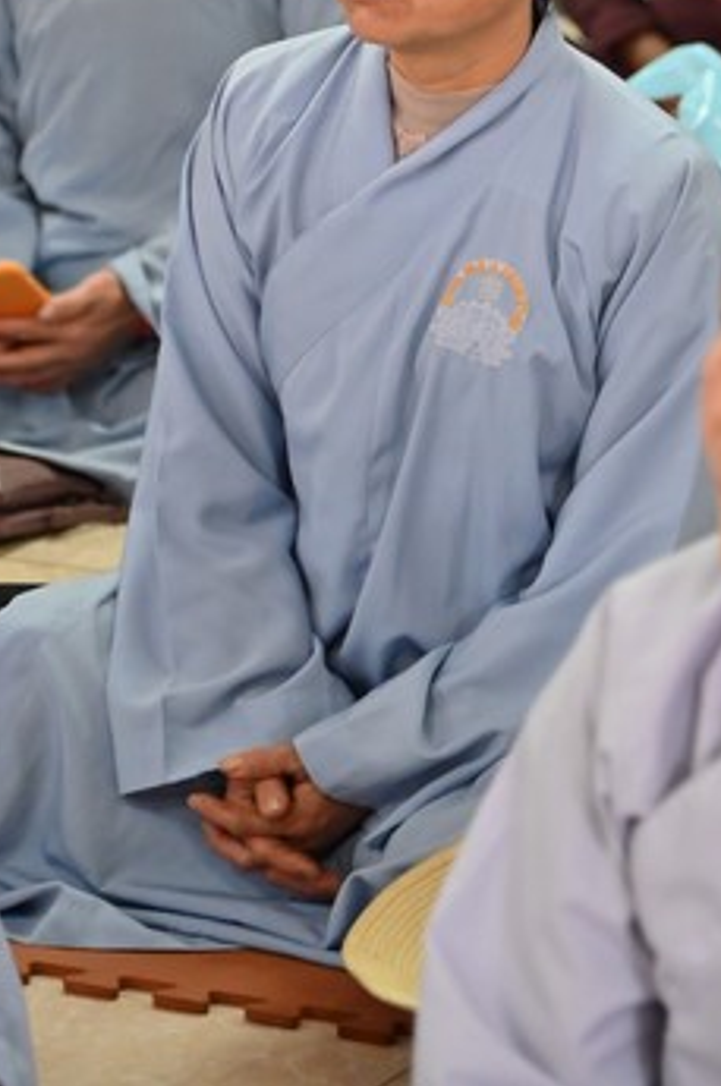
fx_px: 5966
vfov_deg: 10.4
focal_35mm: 198
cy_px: 120
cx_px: 579
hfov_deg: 6.9
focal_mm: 105
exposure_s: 1/125
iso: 3200
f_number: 4
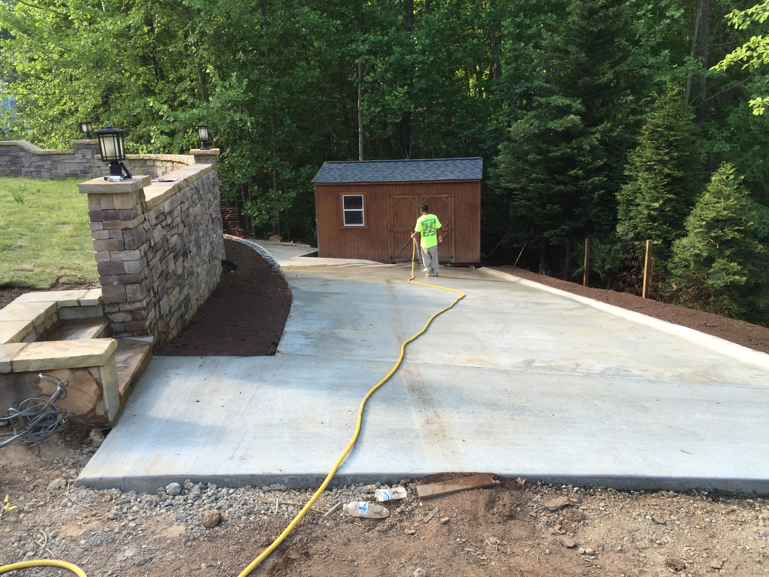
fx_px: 644
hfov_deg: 61.7
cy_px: 288
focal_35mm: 29
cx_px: 384
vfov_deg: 48.2
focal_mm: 4.15
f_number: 2.2
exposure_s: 1/180
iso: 32
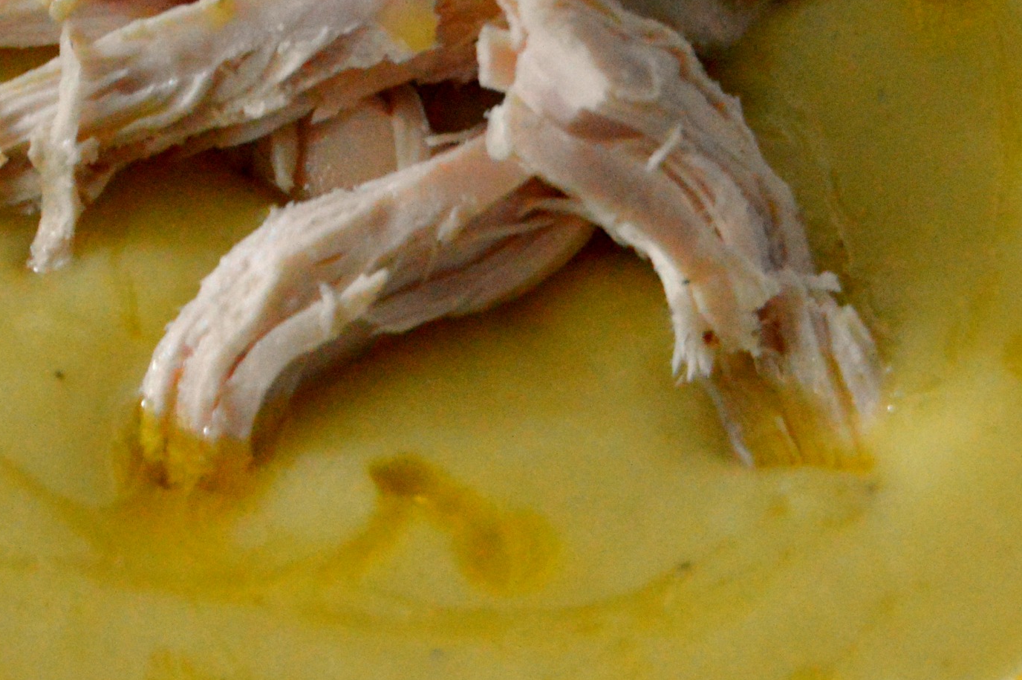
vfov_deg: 6.9
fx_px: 5650
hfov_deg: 10.3
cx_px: 718
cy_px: 284
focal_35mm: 199
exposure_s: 1/60
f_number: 5.6
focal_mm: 55
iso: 3200
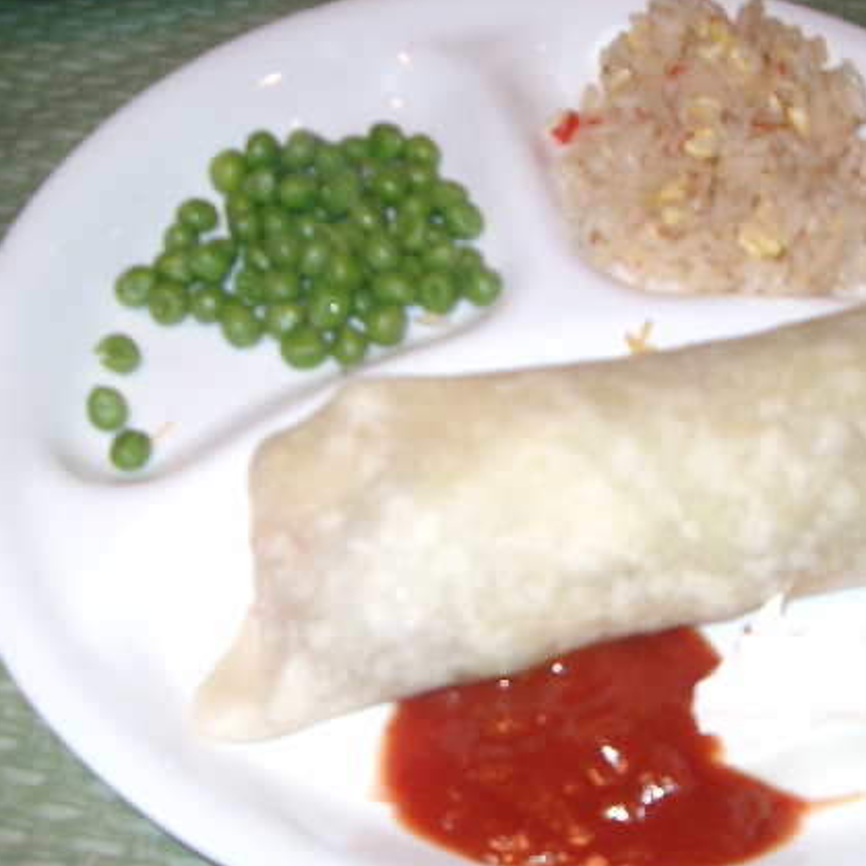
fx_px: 1415
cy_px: 471
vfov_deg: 34.0
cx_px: 612
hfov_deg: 33.6
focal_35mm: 50
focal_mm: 7.6
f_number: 2.6
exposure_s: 1/60
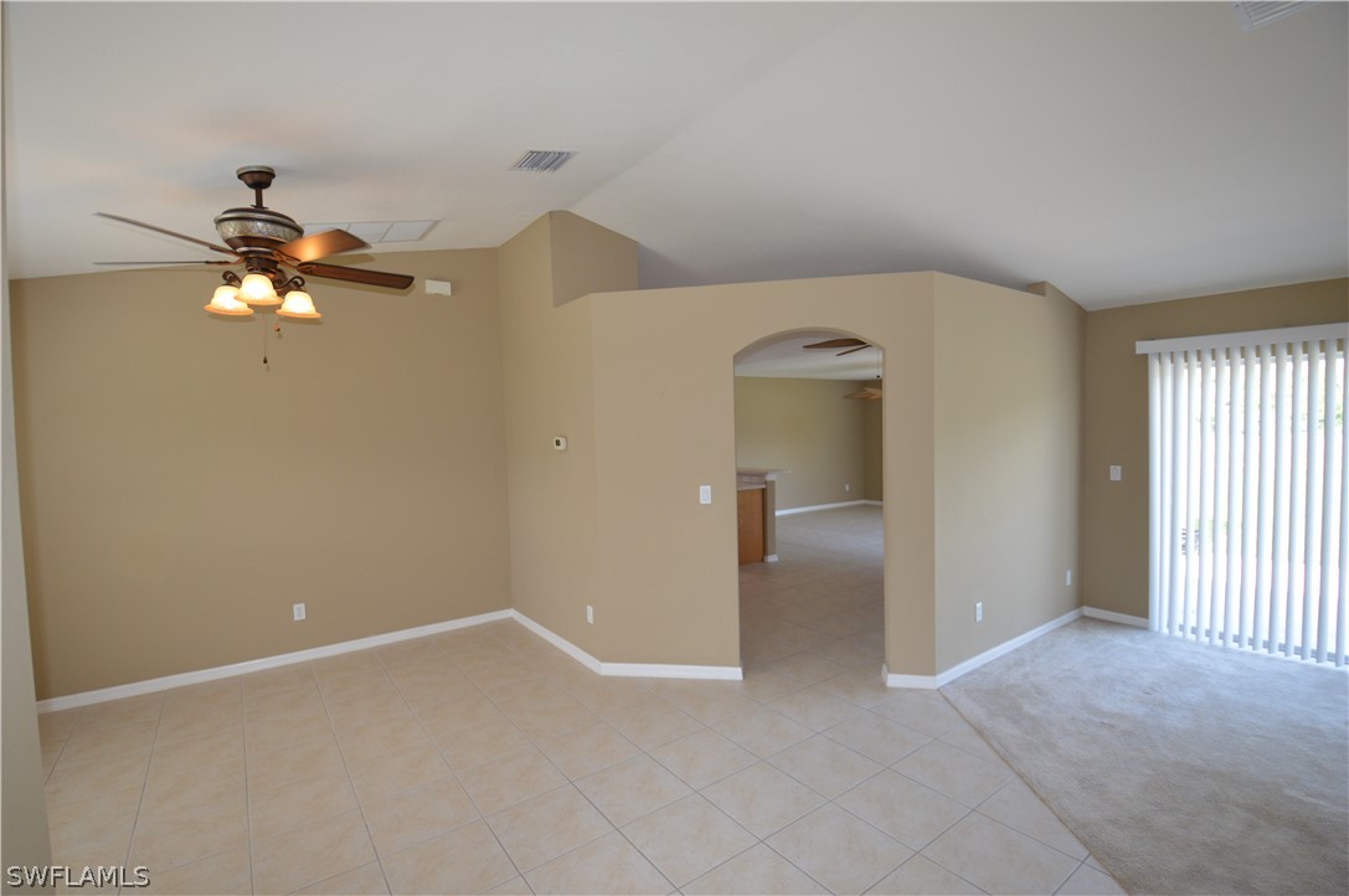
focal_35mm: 15
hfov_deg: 100.5
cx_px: 674
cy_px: 448
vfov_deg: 77.2
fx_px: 561
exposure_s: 1/100
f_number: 5
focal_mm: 10
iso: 400
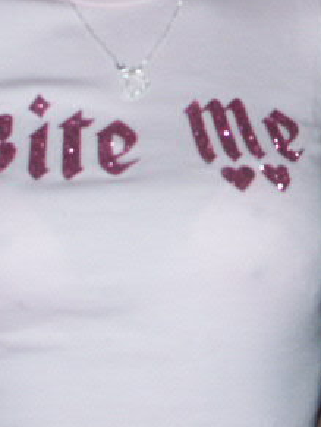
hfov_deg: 11.5
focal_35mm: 127
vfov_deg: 15.0
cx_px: 340
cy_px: -95
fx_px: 1570
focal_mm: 7.54
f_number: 2.8
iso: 200
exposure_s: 1/45
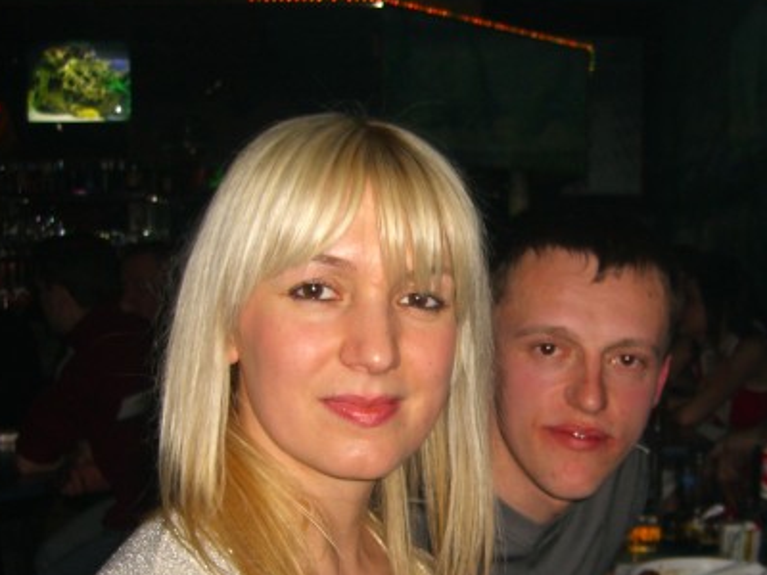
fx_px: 1263
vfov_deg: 25.4
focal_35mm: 57
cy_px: 410
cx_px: 485
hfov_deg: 33.6
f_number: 2.8
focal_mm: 7.9
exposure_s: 1/60
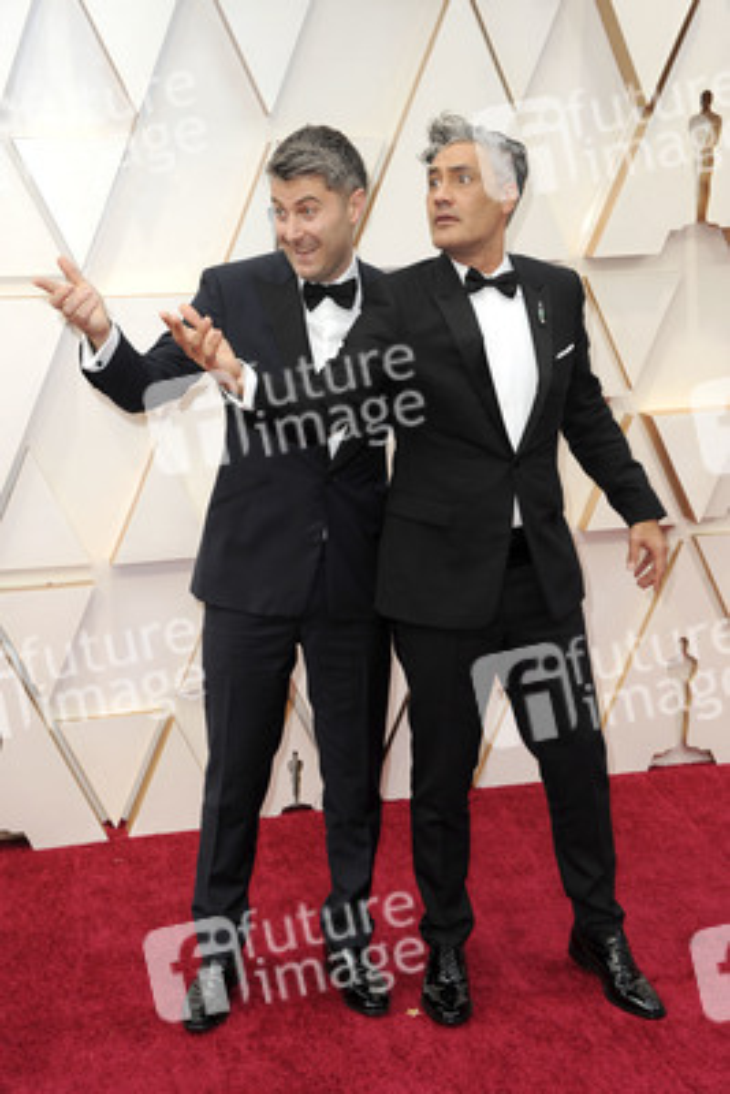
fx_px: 1763
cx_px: 365
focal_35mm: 58
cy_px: 547
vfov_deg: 34.5
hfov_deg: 23.4
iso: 800
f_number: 7.1
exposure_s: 1/250
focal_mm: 58
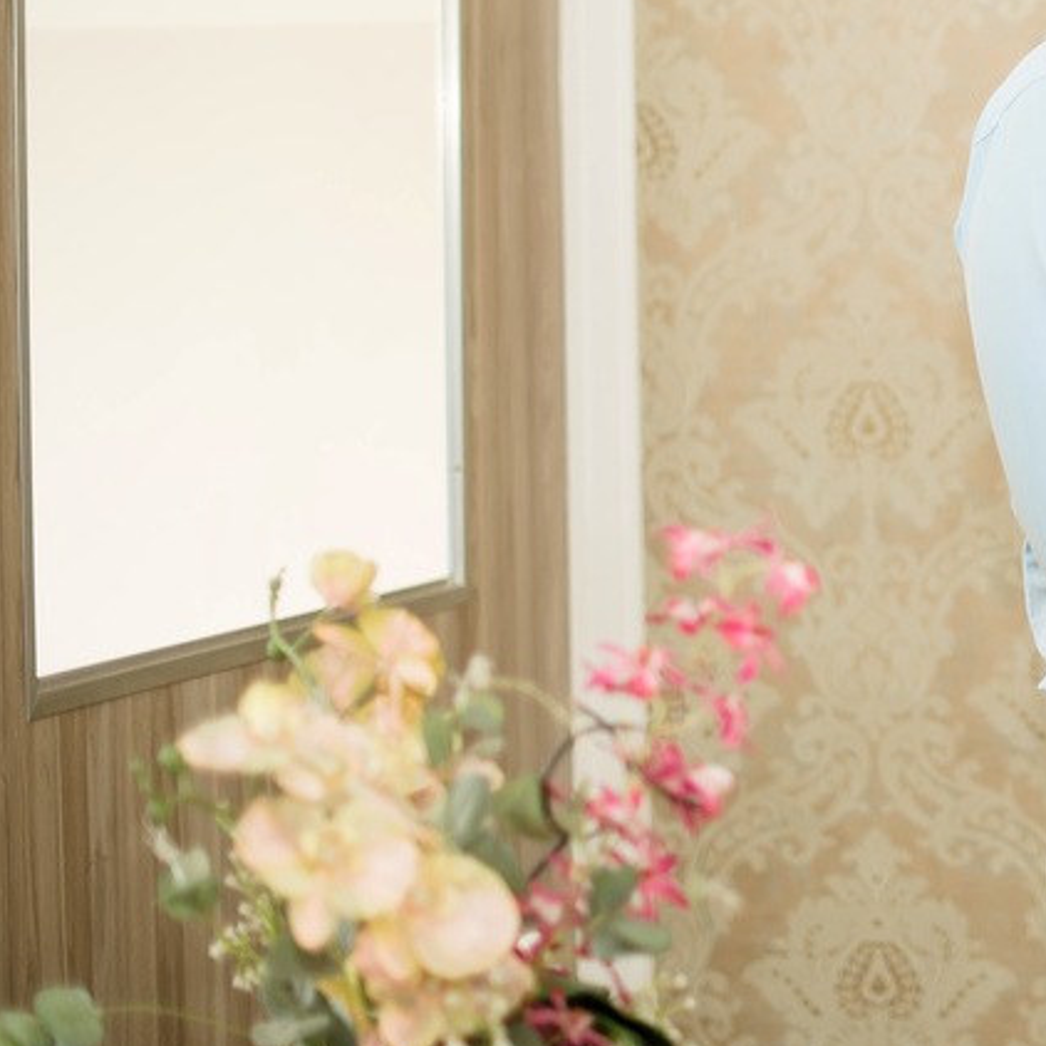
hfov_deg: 13.7
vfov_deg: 14.4
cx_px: 1465
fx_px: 4137
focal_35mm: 121
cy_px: 289
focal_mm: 50
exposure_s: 1/160
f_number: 2
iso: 250
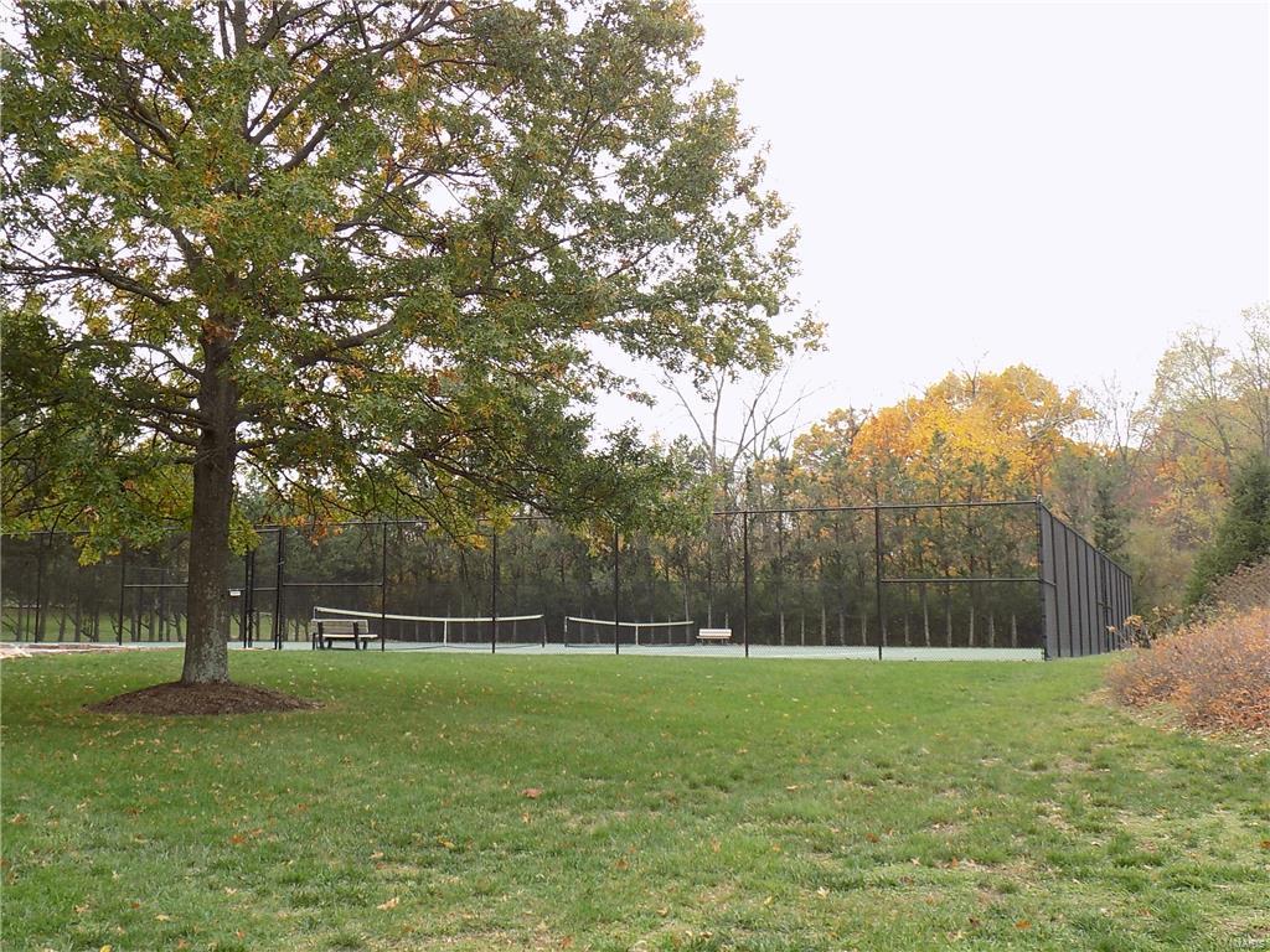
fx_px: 1247
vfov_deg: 41.8
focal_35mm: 34
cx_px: 635
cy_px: 476
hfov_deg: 54.0
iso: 80
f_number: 3.4
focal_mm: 6.1
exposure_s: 1/80
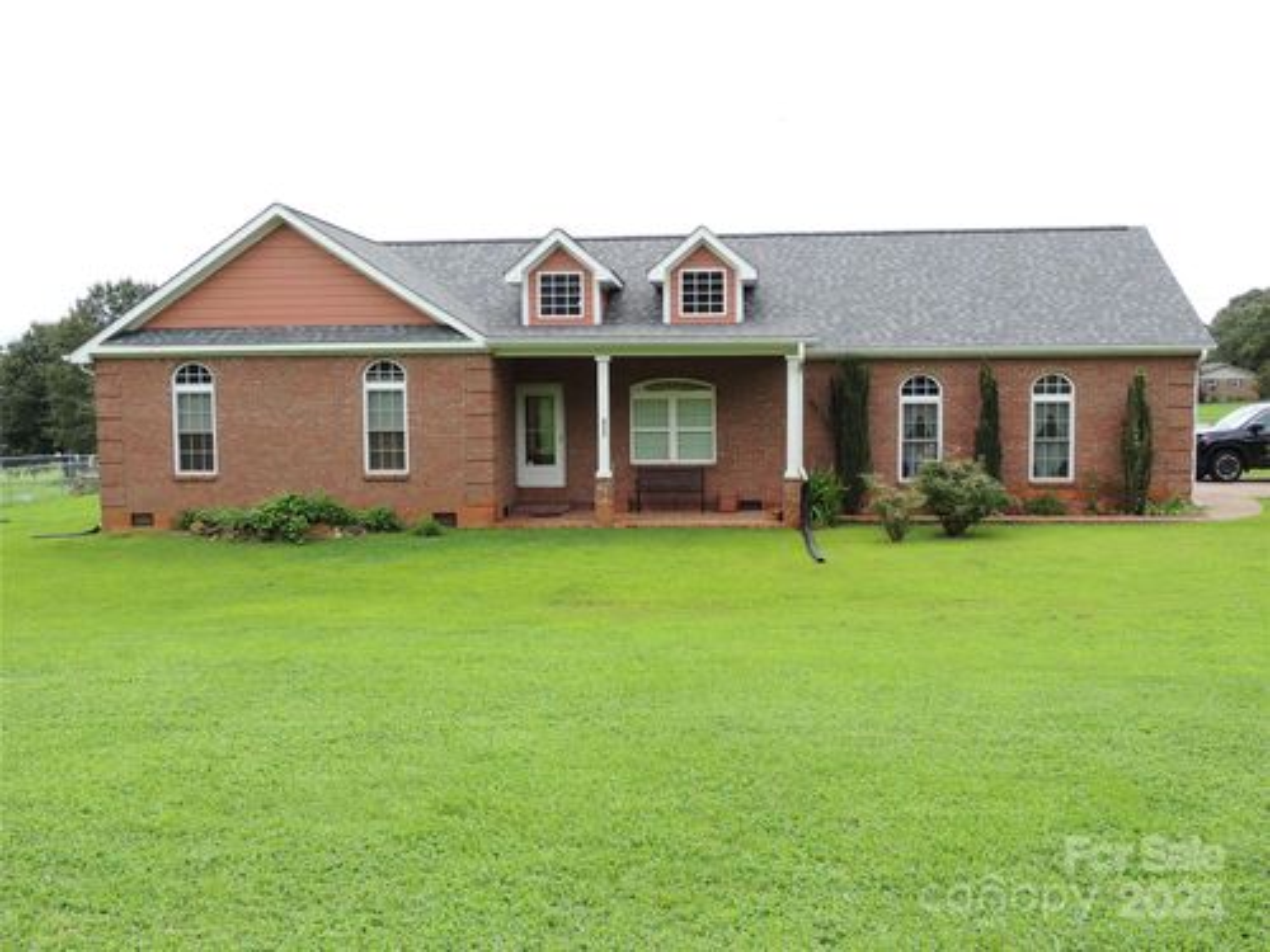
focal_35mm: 33
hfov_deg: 55.4
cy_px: 476
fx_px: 1211
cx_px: 635
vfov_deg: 42.9
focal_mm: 5.8
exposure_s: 1/500
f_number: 3.2
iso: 100
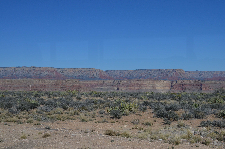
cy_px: 74
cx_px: 112
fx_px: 337
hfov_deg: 36.9
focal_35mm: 54
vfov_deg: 25.0
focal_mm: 36
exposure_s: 1/2000
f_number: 7.1
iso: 400
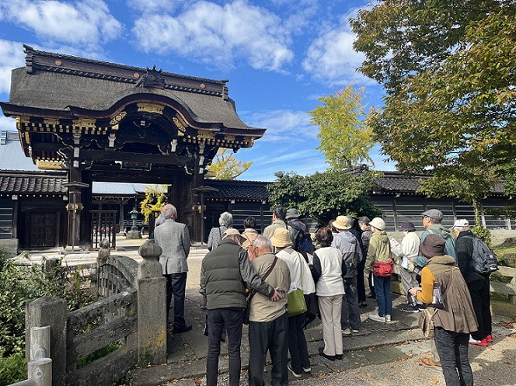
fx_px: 387
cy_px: 193
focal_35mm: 26
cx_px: 258
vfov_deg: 53.0
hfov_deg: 67.3
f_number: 1.6
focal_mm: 5.1
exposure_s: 1/1695
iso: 50
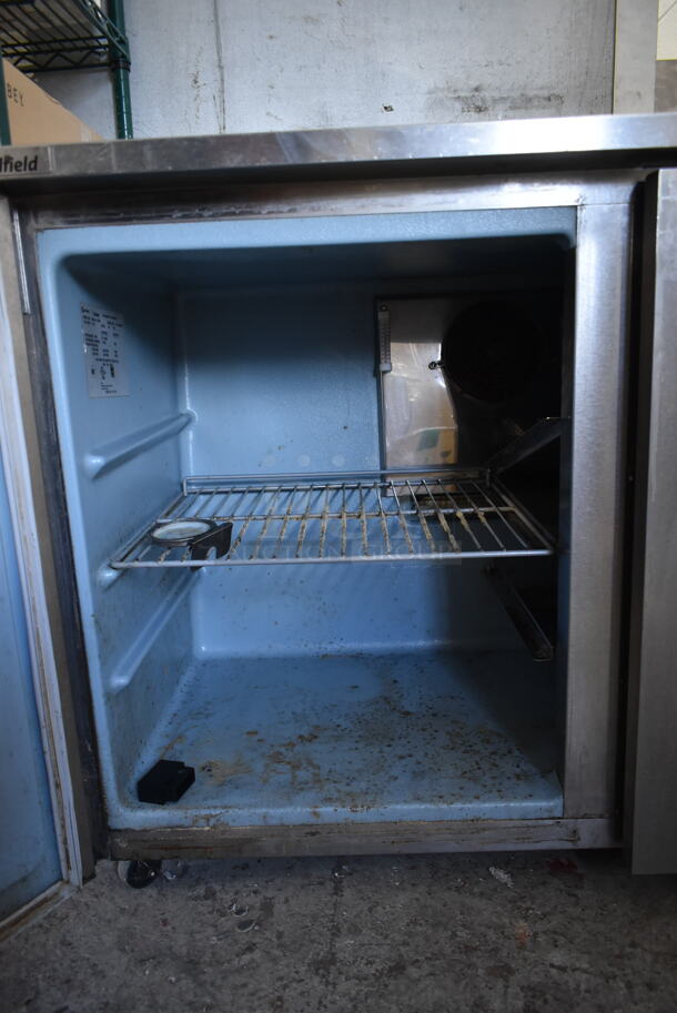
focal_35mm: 27
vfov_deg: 67.3
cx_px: 338
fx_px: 760
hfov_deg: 48.0
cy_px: 506
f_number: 3.5
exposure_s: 1/30
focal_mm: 18
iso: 1100
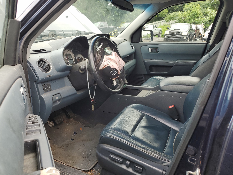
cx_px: 116
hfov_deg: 67.3
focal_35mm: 26
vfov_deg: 53.1
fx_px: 175
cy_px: 88
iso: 50
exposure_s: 1/294
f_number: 1.5
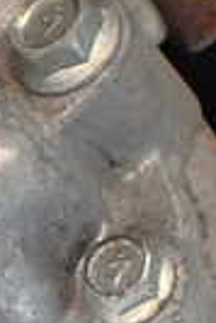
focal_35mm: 141
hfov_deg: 9.4
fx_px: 1266
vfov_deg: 14.3
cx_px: -121
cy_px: 338
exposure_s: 1/125
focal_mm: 5.4
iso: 200
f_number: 2.3
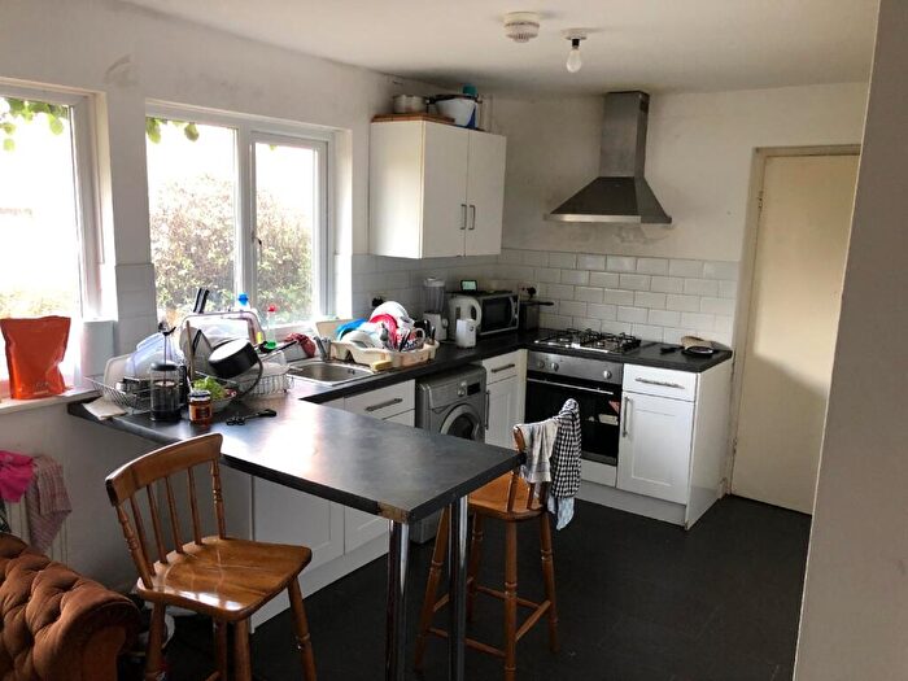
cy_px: 340
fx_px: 734
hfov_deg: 63.4
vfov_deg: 49.7
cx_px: 454
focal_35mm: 28
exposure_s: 1/24
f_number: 1.8
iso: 40
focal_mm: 3.99
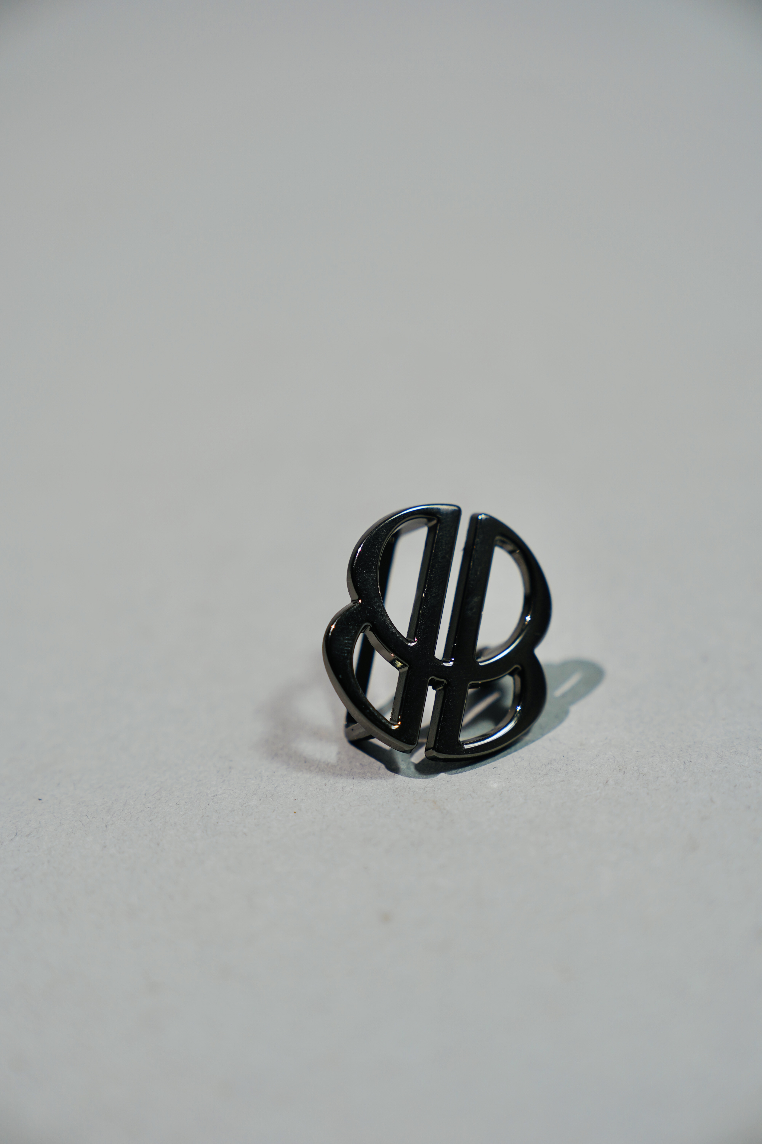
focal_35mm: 70
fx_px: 2222
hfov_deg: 19.5
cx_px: 381
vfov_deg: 28.8
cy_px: 572
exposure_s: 1/200
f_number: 4
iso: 160
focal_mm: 70
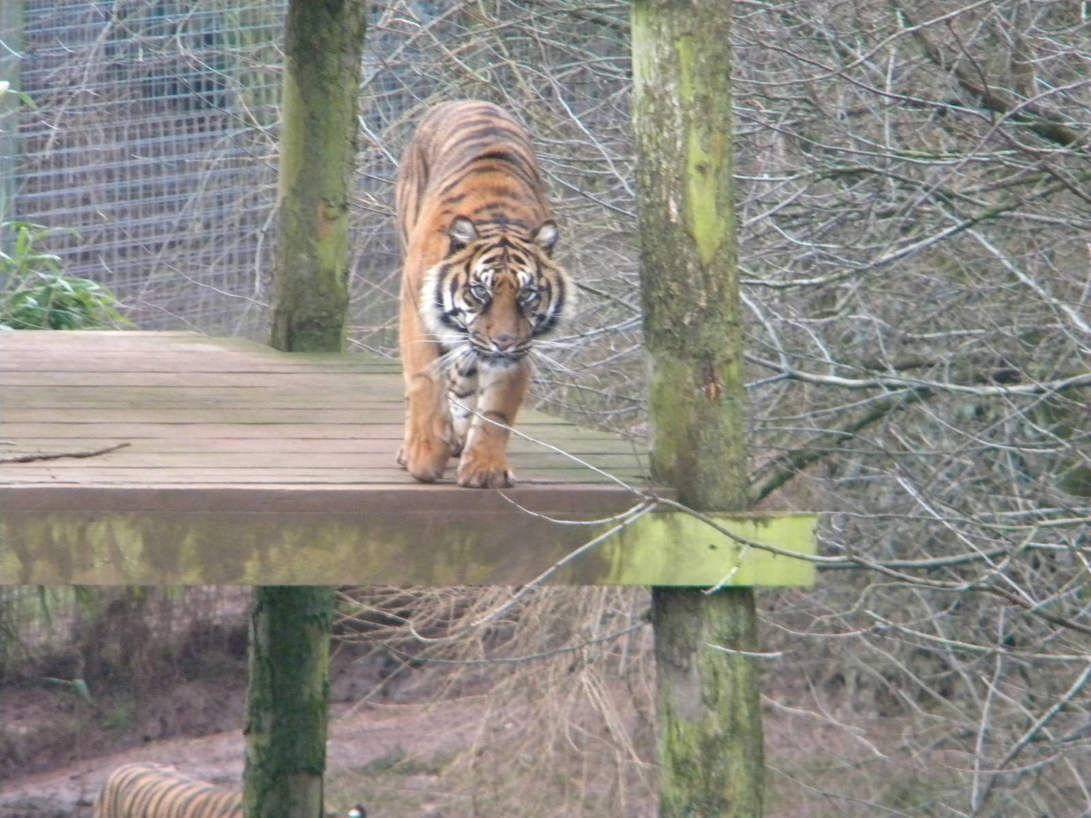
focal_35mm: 414
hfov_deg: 4.8
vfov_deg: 3.6
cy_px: 409
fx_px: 13048
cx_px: 546
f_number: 5.4
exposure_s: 1/143
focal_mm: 75
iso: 800
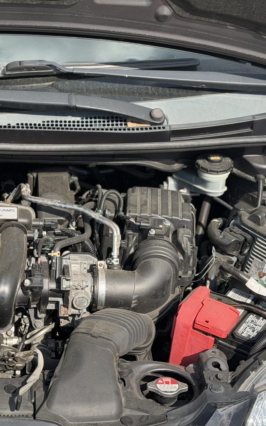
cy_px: 235
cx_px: 23
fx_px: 1009
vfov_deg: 23.8
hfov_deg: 14.8
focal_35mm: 87
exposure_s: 1/2033
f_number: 1.78
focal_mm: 6.76
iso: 64
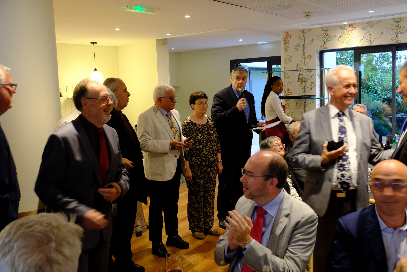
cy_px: 136
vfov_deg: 36.9
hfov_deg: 53.1
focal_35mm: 36
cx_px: 204
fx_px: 407
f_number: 5
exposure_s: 1/20
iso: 1600
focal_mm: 24.3
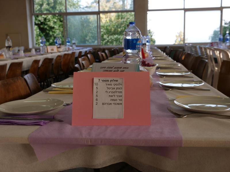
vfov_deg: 34.3
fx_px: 279
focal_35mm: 42
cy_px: 86
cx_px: 115
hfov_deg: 44.8
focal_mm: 21
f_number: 5.6
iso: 250
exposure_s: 1/60
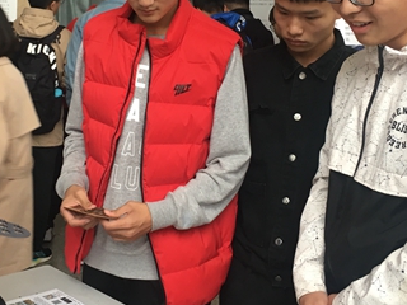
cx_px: 172
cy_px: 80
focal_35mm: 58
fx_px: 682
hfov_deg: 33.2
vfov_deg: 25.0
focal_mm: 4.15
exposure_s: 1/33
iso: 80
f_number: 2.2
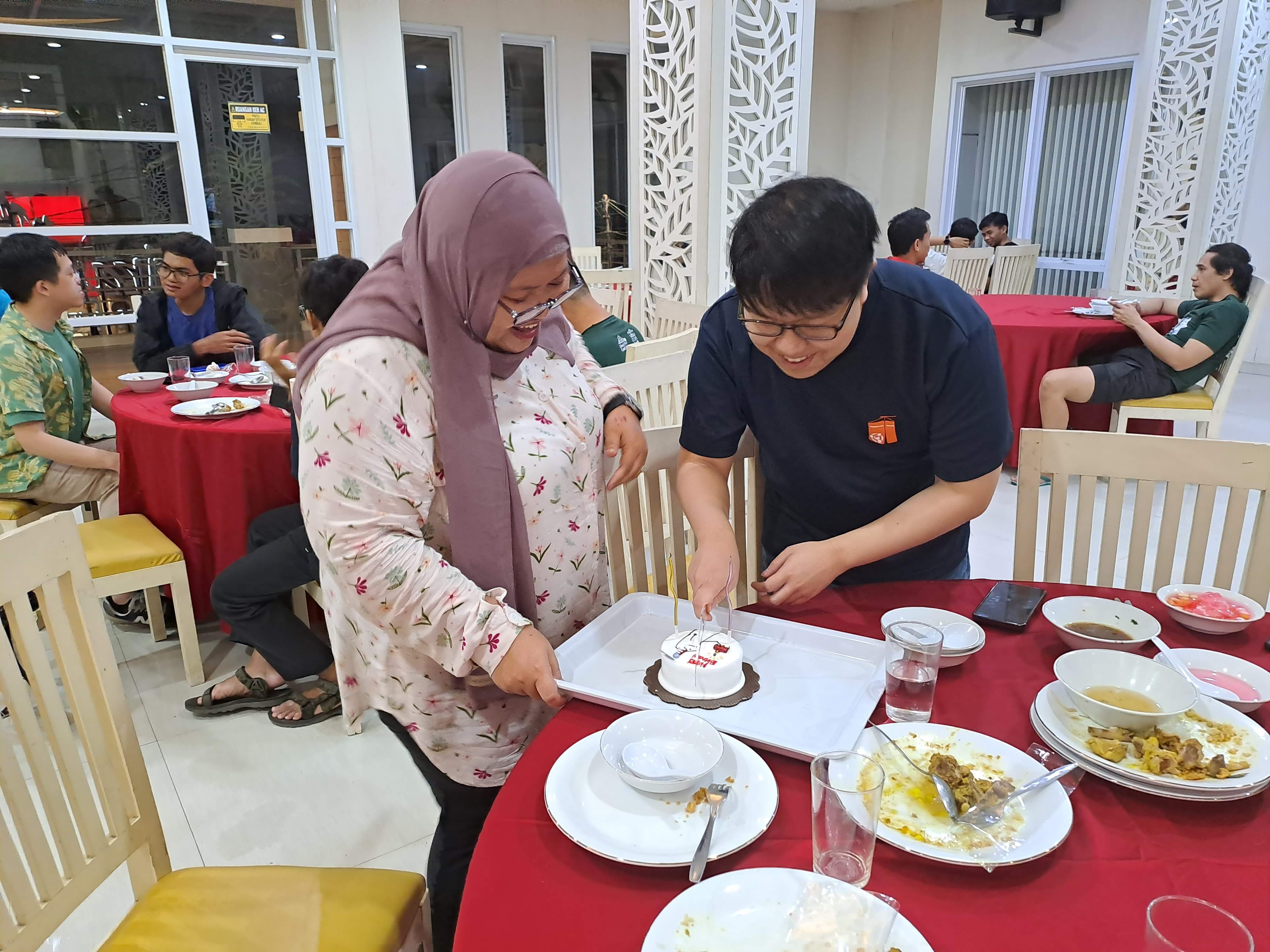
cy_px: 476
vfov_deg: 54.9
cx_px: 635
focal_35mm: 25
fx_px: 917
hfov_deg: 69.4
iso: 320
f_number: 1.8
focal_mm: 4.65
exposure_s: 1/33
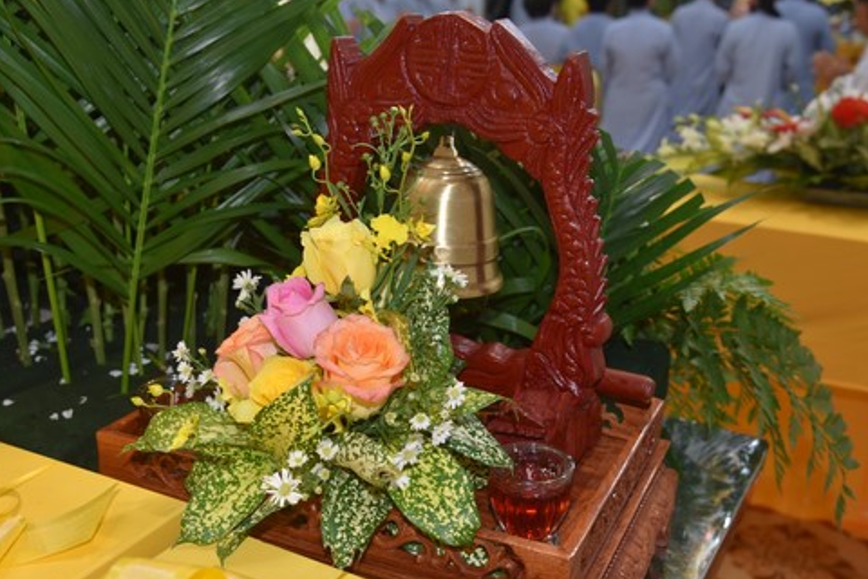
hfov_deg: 46.4
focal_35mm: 42
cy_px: 311
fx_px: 1013
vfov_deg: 31.9
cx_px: 418
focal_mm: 31
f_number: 5
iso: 800
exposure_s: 1/100
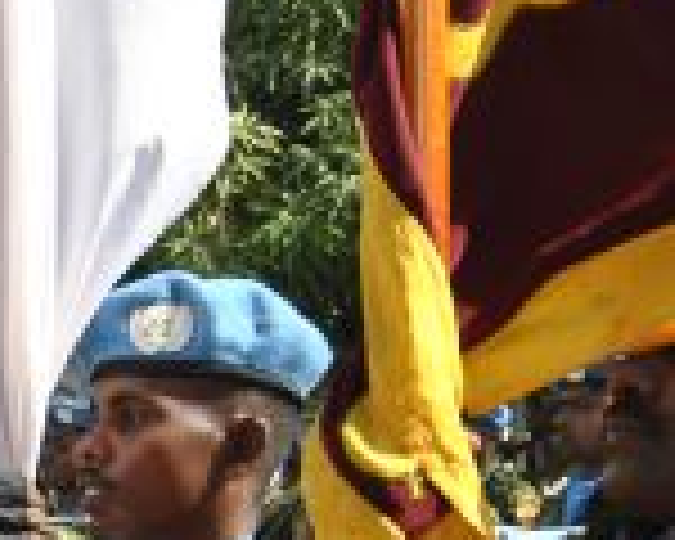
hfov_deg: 7.4
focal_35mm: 253
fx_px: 5052
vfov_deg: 6.1
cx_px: -603
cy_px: 695
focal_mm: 45
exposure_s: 1/160
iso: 100
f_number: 6.3
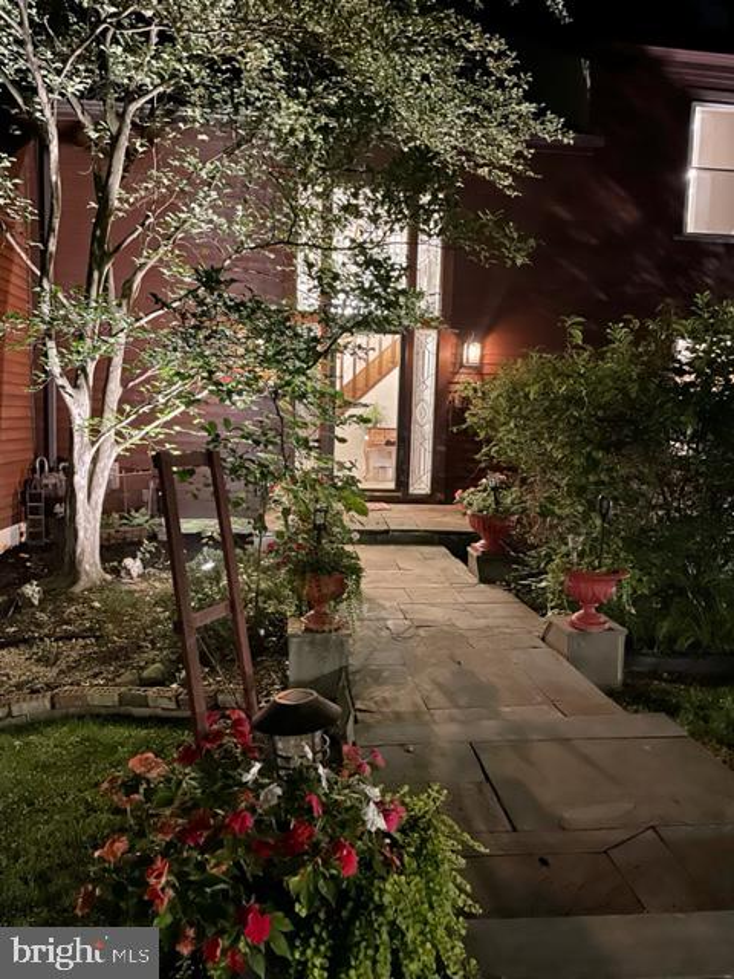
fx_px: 735
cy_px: 490
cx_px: 367
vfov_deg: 67.3
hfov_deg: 53.1
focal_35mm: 26
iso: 1000
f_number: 1.6
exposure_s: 1/17
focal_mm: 4.2
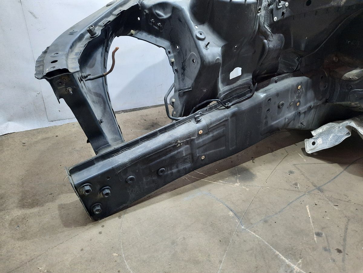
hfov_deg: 69.4
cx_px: 182
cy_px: 136
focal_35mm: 25
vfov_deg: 54.9
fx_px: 262
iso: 400
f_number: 2
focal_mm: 4.6
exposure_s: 1/33
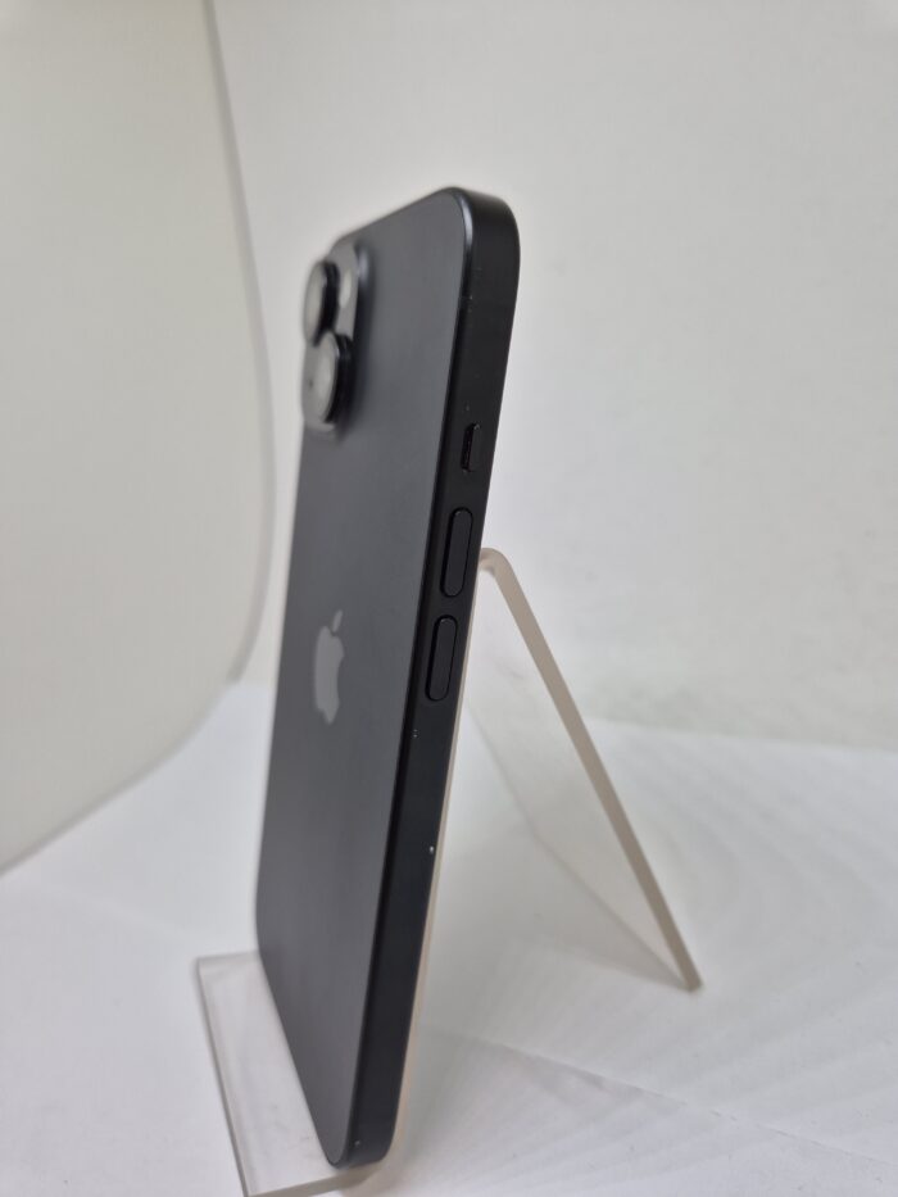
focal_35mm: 23
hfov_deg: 58.9
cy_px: 598
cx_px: 449
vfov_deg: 73.9
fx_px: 795
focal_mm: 5.4
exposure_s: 1/180
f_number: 1.8
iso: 80
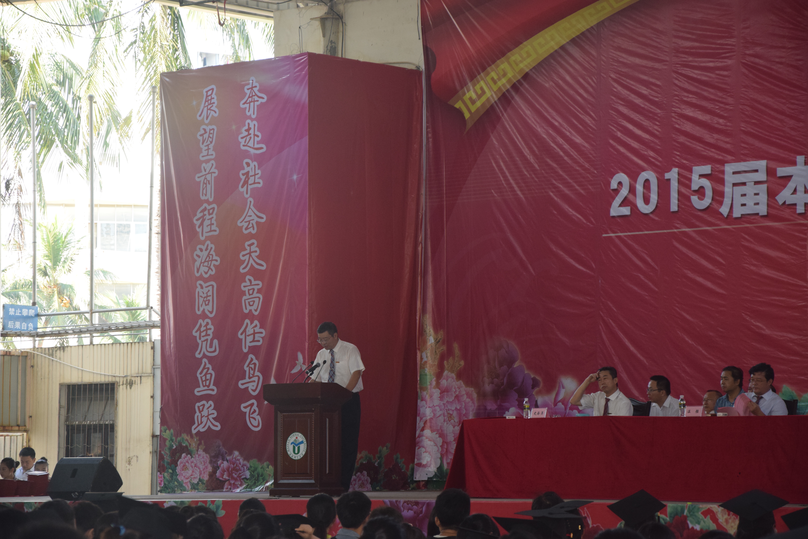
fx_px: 2861
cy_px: 270
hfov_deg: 16.1
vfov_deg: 10.8
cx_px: 404
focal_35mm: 128
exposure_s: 1/125
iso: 800
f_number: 5.6
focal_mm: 85
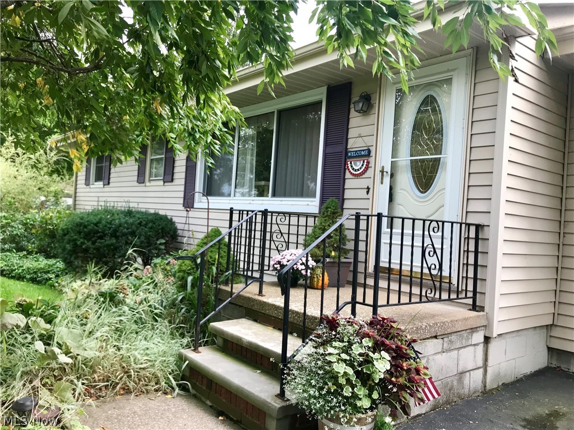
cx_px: 287
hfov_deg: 63.4
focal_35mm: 28
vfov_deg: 49.7
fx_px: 464
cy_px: 215
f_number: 1.8
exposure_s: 1/120
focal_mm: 3.99
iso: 40
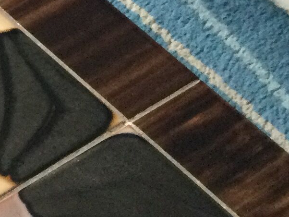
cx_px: -311
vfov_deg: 8.8
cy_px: 236
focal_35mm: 168
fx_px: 1403
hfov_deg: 10.7
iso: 200
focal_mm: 3.3
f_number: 2.4
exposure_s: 1/33
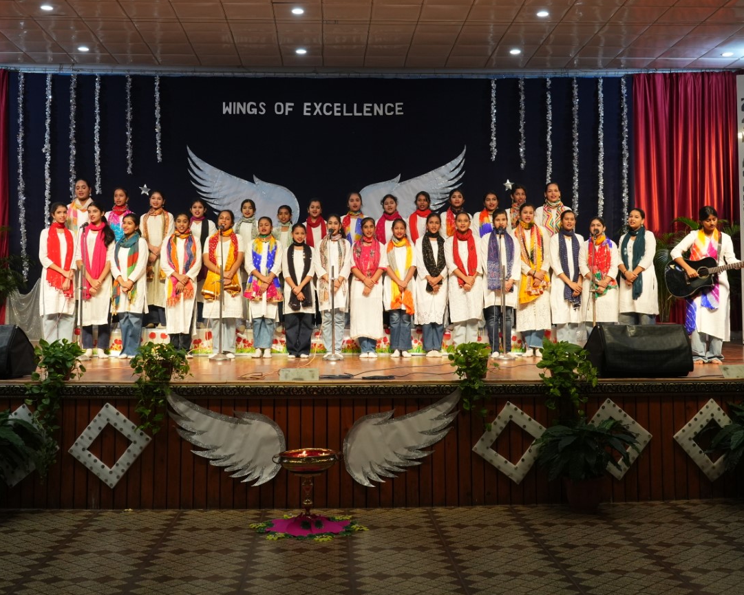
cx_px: 368
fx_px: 991
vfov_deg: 33.3
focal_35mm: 45
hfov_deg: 41.2
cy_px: 241
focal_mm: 32
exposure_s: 1/160
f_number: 6.3
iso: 1600
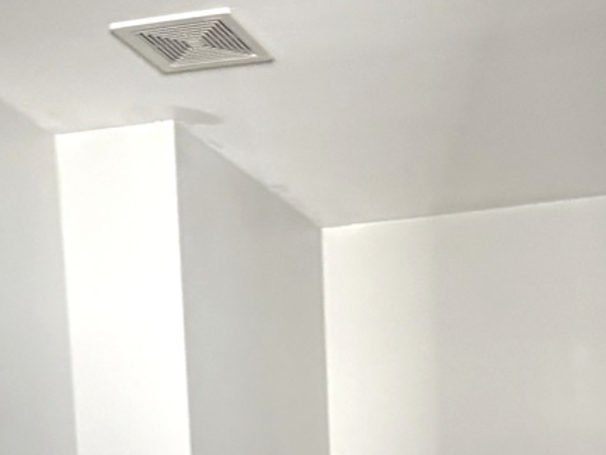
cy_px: 740
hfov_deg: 24.3
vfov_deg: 16.3
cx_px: 408
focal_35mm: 80
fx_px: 1401
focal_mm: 6.76
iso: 800
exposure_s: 1/44
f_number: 1.78
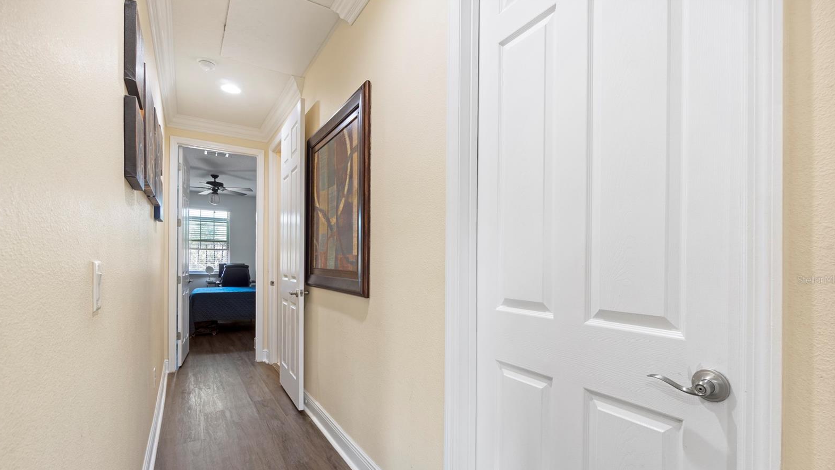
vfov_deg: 66.5
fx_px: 354
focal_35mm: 16
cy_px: 280
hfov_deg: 99.4
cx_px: 419
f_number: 8
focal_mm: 10
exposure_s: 2.5
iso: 100
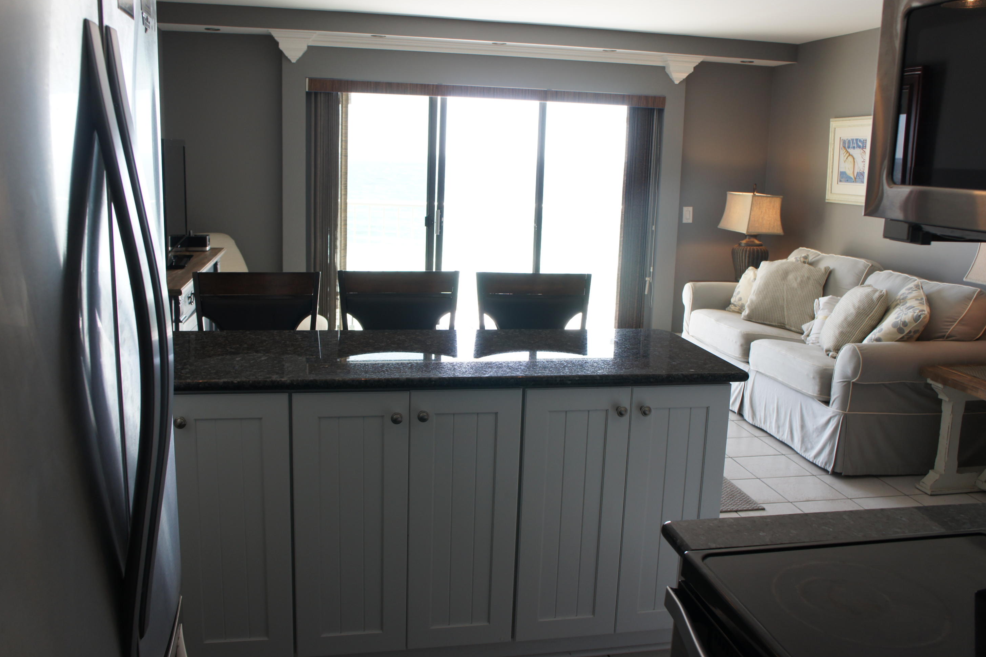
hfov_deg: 60.3
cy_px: 321
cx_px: 492
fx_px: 849
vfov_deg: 42.3
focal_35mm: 31
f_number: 5
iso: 200
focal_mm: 20
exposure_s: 1/50
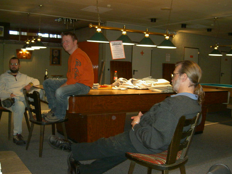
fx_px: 268
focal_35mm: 40
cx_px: 115
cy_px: 88
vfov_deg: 36.0
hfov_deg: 46.8
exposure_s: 1/59.5
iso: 100
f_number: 2.8
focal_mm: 8
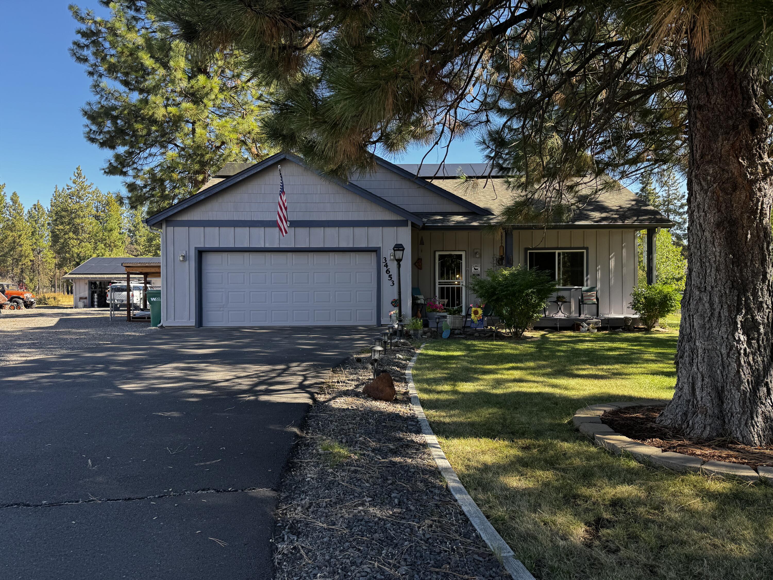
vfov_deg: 56.8
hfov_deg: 71.6
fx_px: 536
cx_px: 386
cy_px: 290
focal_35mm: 24
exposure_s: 1/539
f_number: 1.78
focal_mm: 6.76
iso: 80
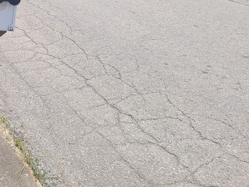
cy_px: -36
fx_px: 453
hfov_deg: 27.5
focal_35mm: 63
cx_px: -38
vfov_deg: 21.7
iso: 40
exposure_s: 1/2621
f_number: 1.8
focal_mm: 5.4
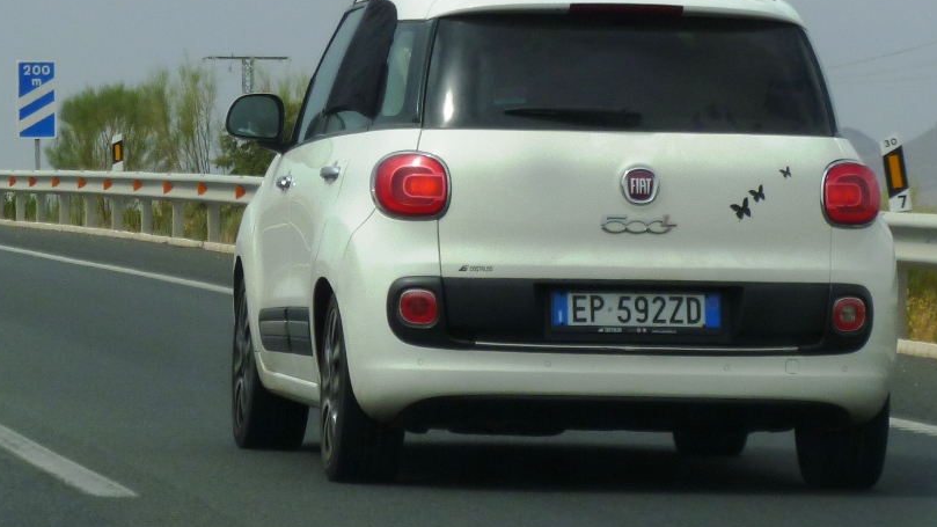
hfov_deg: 12.6
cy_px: 131
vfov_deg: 7.1
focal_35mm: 171
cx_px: 579
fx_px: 4248
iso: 80
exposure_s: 1/500
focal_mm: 22.1
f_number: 4.9
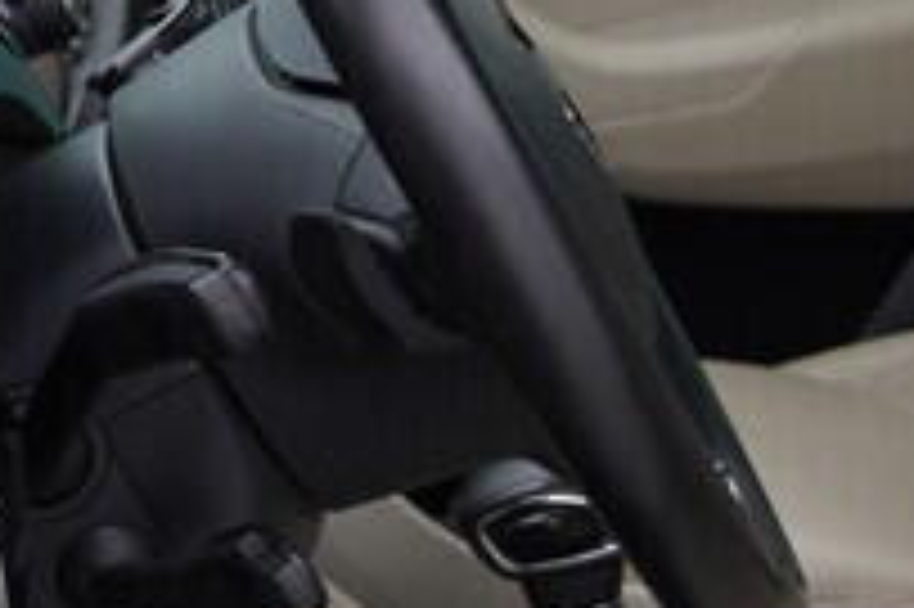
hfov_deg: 10.8
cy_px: 295
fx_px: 4617
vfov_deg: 7.5
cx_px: 1414
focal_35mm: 182
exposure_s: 1/80
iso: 125
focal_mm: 24
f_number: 4
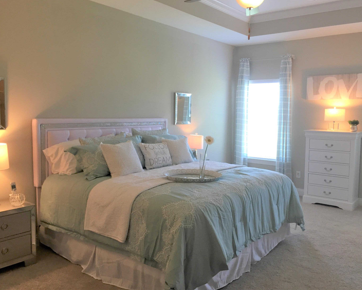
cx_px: 197
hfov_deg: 57.1
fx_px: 332
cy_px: 141
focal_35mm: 31
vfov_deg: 47.1
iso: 40
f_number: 2.2
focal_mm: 4.15
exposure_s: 1/30
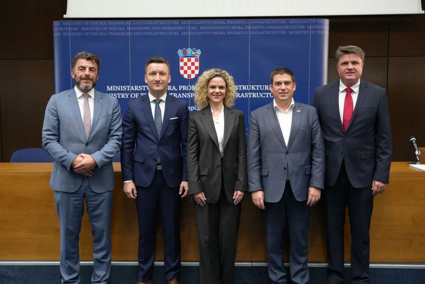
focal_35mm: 38
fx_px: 449
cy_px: 142
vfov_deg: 35.1
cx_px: 212
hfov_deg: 50.7
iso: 5000
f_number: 4
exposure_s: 1/160
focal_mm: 38
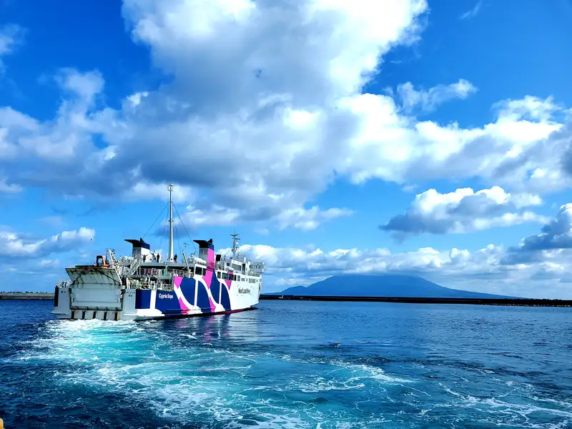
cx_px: 286
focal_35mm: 26
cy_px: 214
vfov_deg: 53.1
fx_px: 430
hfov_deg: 67.3
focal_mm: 5.4
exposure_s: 1/2104
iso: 40
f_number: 1.8
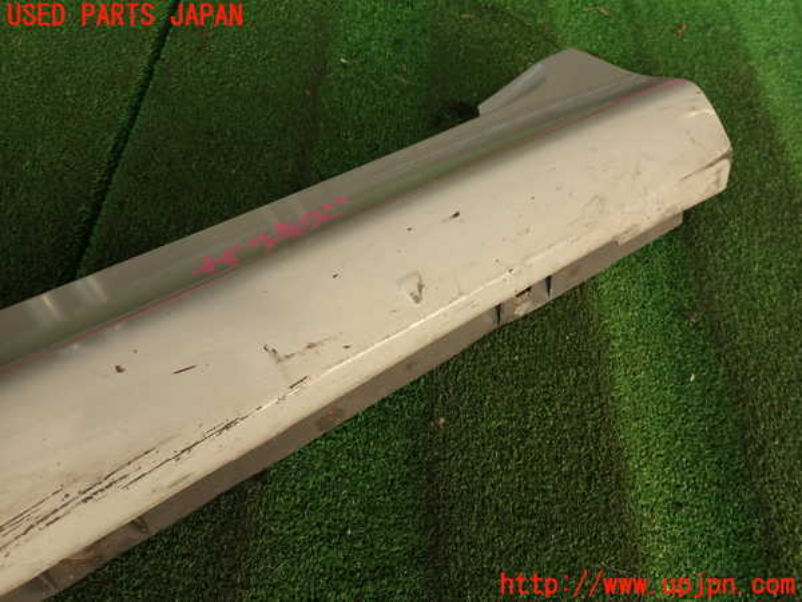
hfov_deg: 69.4
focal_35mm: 25
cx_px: 401
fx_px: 579
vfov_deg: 54.9
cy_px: 301
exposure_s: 1/60
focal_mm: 4.5
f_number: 2.8
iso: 100
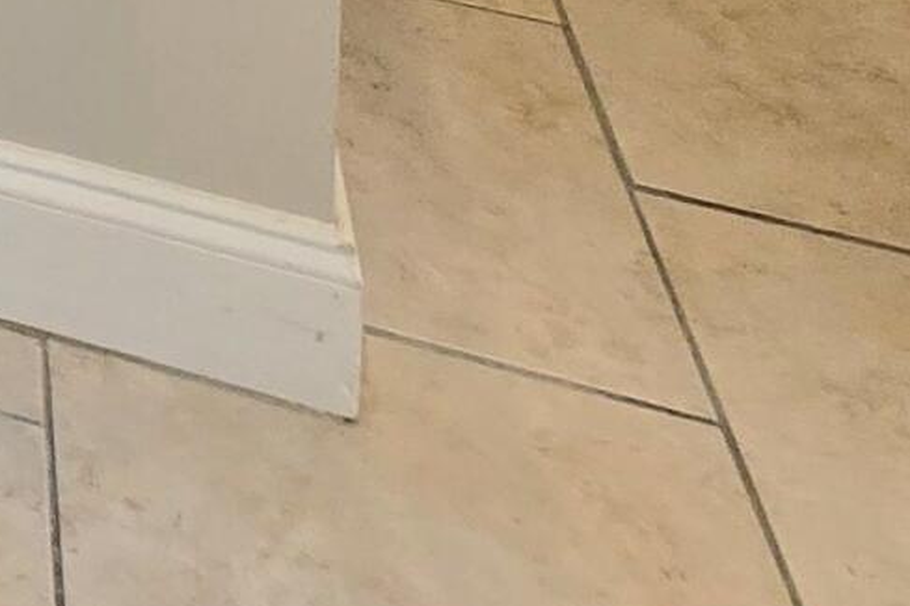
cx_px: -973
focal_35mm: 83
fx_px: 2098
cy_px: -1320
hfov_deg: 17.0
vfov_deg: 10.4
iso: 50
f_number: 2.2
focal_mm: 1.7
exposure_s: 1/60.2
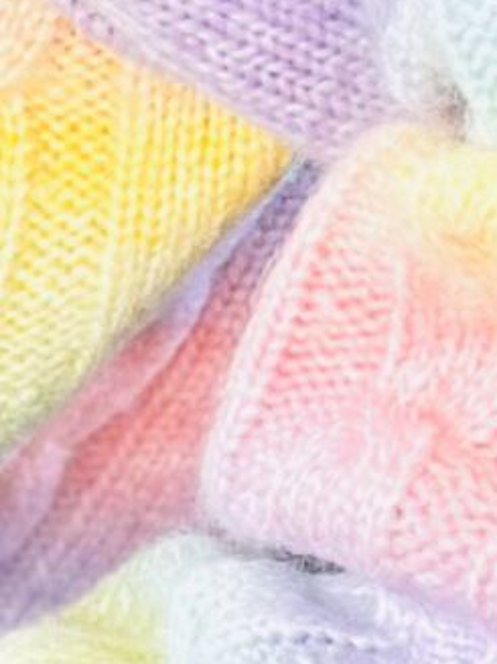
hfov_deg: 3.9
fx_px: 7203
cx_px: -552
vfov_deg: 5.3
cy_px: 246
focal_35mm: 376
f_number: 1.78
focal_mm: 6.86
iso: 125
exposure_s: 1/100
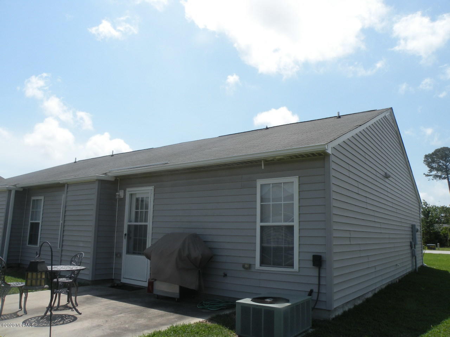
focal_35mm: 27
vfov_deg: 51.4
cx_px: 225
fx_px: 351
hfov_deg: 65.3
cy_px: 168
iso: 64
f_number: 7.1
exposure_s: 1/251
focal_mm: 4.7
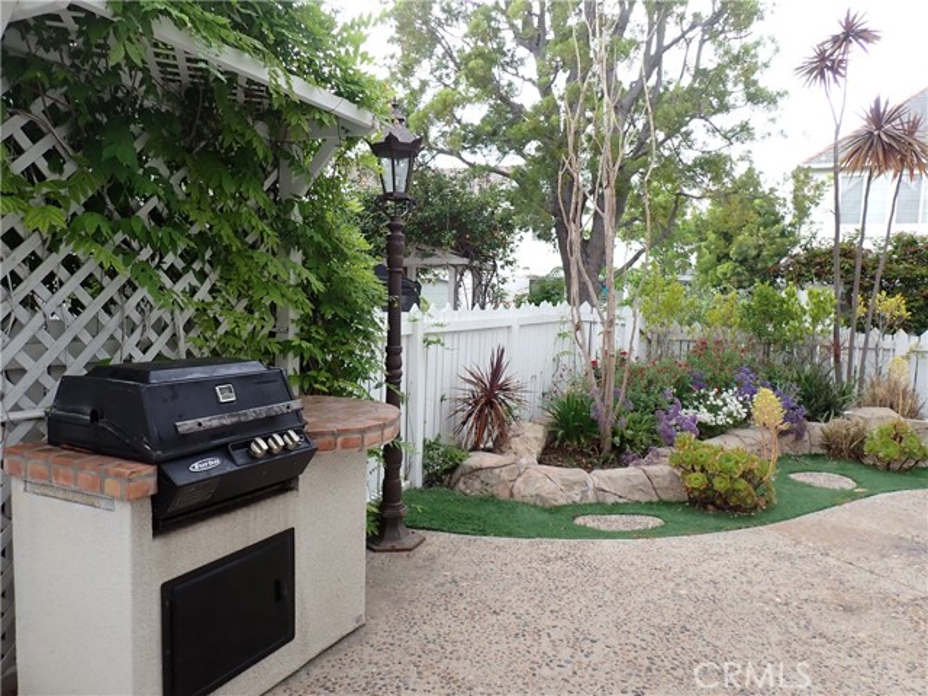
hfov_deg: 69.4
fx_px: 670
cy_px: 348
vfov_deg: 54.9
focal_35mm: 25
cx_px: 464
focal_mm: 4.5
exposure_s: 1/80
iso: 100
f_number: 2.8
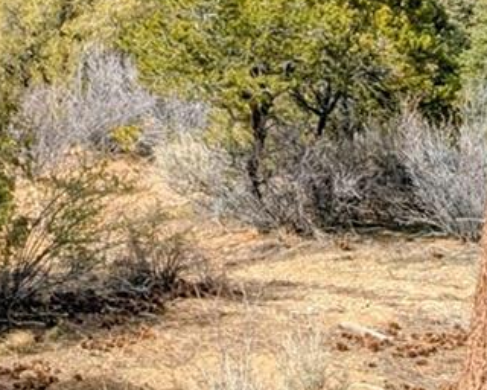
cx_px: -460
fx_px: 1686
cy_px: -300
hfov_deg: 14.1
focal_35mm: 117
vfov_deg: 12.2
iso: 22
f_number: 1.68
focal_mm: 6.9
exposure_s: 1/923
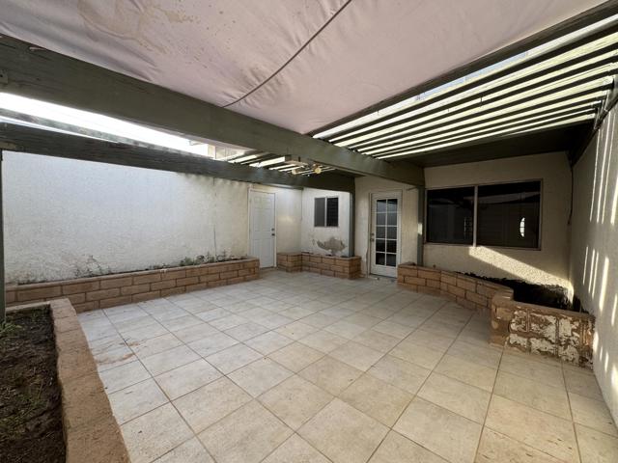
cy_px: 232
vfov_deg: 85.7
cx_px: 309
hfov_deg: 102.1
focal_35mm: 14
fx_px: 250
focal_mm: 2.22
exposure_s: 1/176
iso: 40
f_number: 2.2
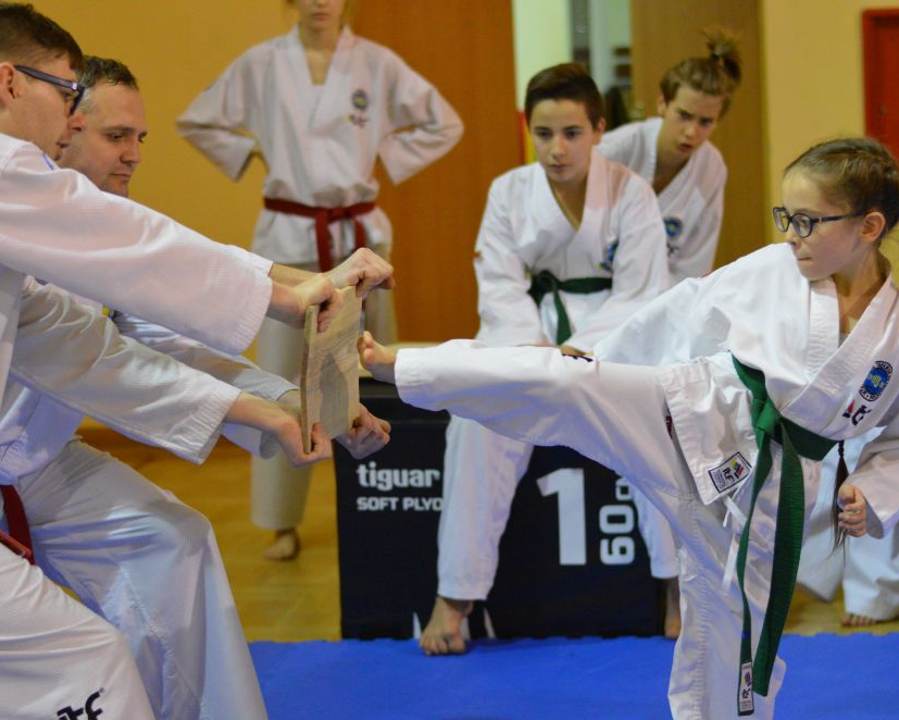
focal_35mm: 85
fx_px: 2262
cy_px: 361
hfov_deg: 22.5
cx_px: 466
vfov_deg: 18.1
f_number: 2
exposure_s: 1/500
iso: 2500
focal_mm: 50
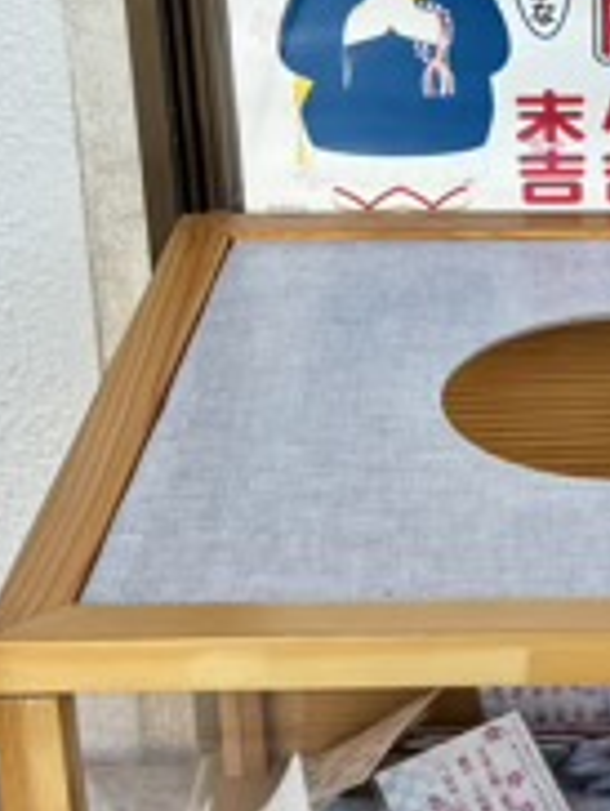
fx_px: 2344
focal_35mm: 100
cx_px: 704
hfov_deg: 14.4
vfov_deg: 19.6
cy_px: 279
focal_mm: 5.96
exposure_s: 1/180
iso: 40
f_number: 1.6
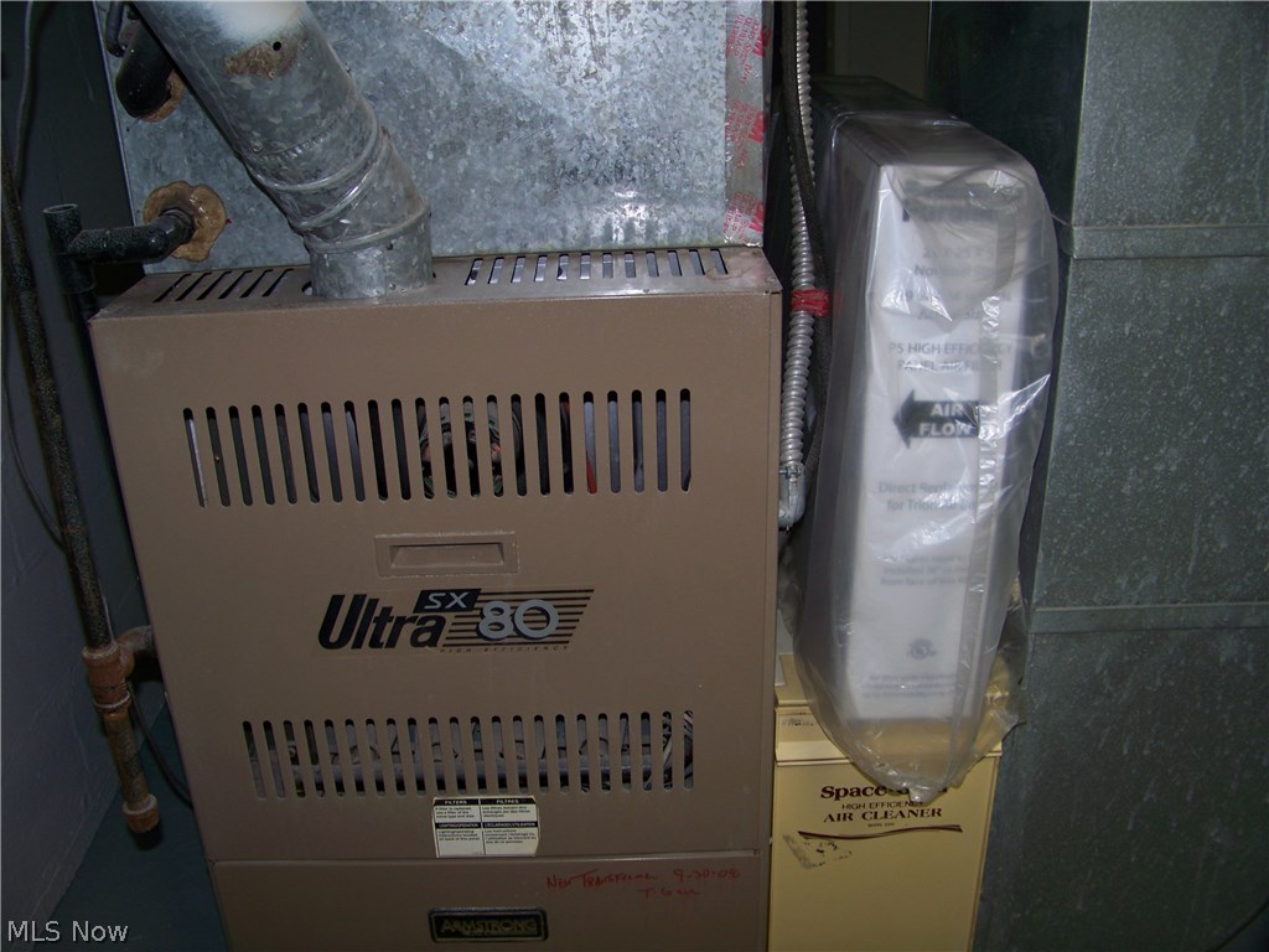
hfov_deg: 55.4
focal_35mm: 33
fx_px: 1210
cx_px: 634
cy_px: 476
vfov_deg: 42.9
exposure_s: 1/30
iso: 64
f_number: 2.8
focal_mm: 5.85
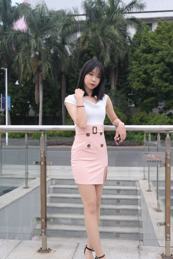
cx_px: 95
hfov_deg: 33.4
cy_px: 146
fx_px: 288
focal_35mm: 40
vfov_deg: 48.3
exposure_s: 1/1250
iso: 400
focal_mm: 35
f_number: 4
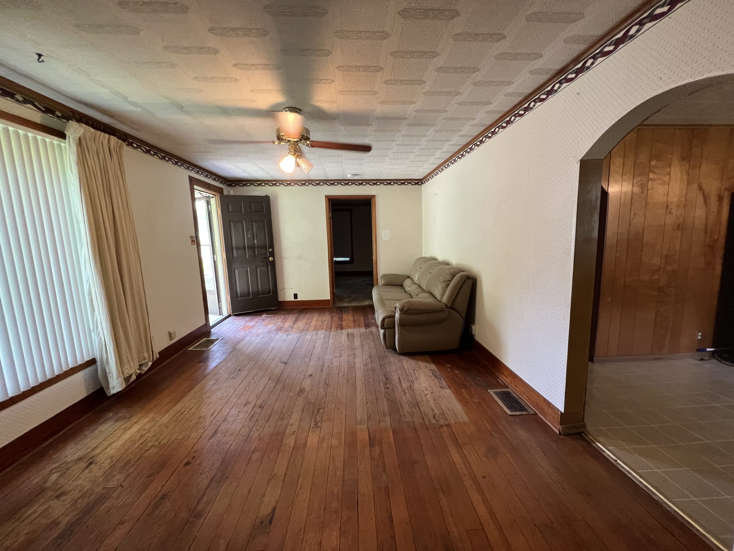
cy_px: 276
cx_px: 367
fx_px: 276
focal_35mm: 13
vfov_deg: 89.9
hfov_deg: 106.2
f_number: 1.8
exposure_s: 1/60
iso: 250
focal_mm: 1.57
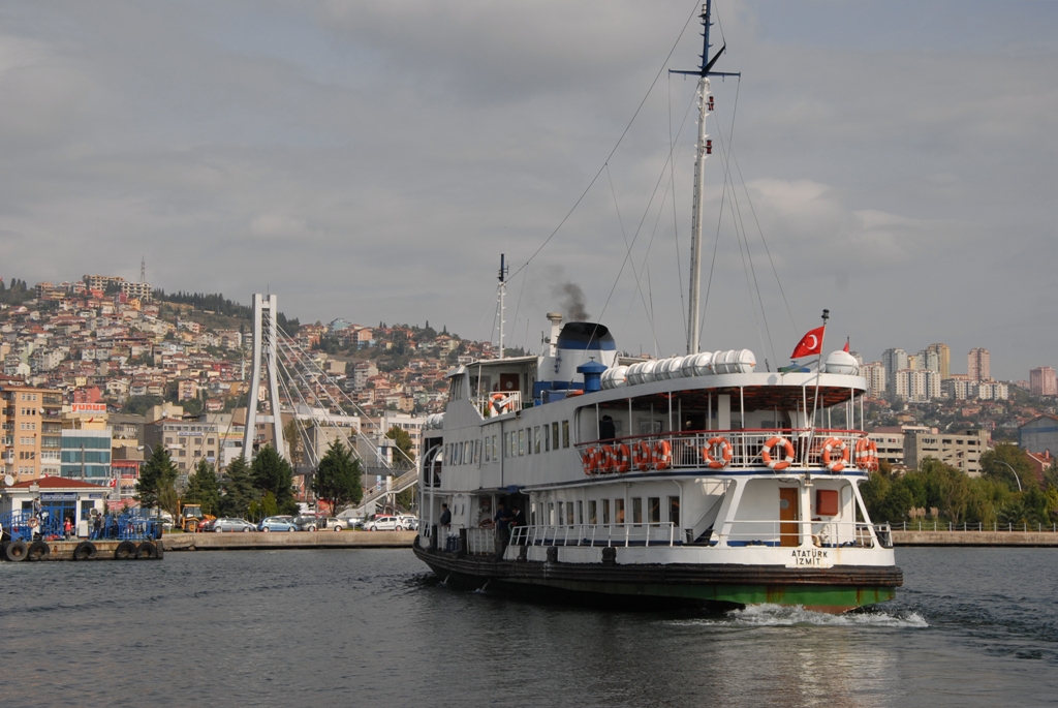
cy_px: 354
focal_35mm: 68
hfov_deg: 29.8
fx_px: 1986
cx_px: 529
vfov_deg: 20.2
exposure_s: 1/320
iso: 100
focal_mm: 45
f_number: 10
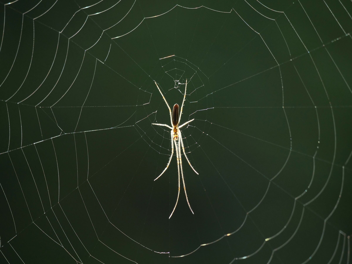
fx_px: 8135
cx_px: 176
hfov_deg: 2.5
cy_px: 132
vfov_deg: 1.9
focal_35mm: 800
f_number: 6.3
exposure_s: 1/640
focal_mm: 400
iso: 800
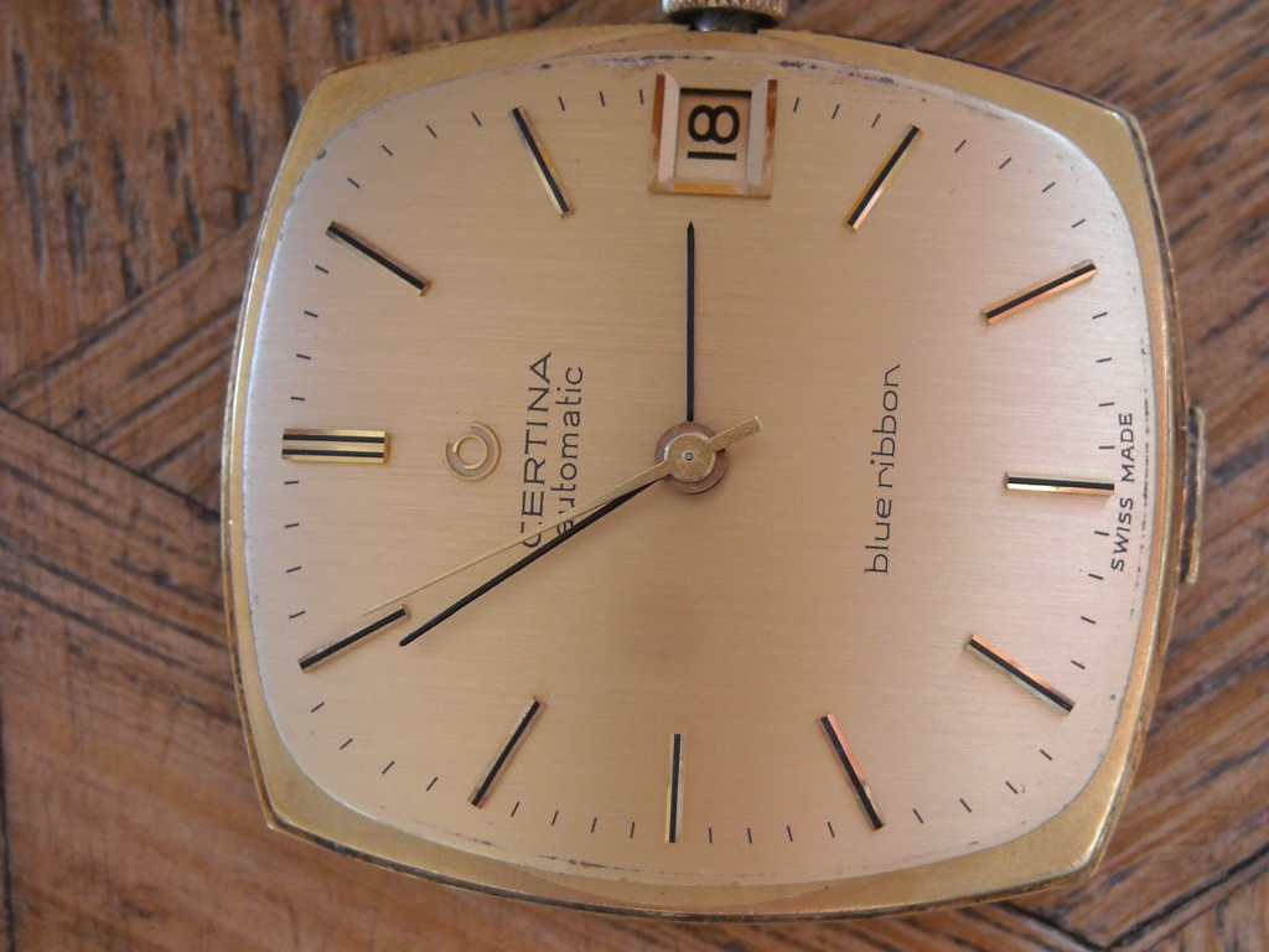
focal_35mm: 94
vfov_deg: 15.7
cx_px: 634
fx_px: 3446
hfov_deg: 20.9
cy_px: 476
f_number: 4.4
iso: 129
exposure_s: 1/60
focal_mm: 15.32
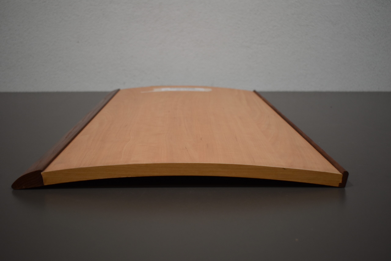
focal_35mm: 39
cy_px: 130
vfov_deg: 34.2
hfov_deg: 49.6
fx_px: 424
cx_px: 196
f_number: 4
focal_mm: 26
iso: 450
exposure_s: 1/250
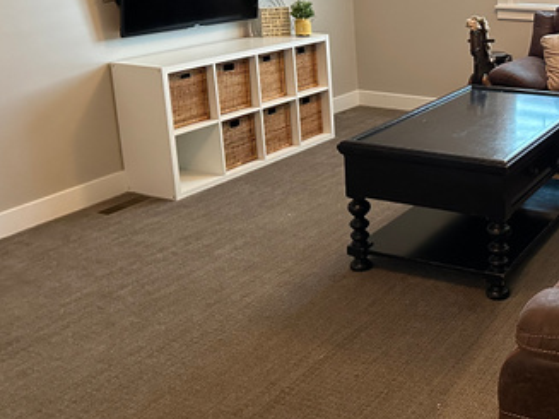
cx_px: 492
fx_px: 759
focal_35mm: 47
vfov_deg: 30.6
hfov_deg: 38.0
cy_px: 133
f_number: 1.78
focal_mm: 6.86
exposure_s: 1/60
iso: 1000
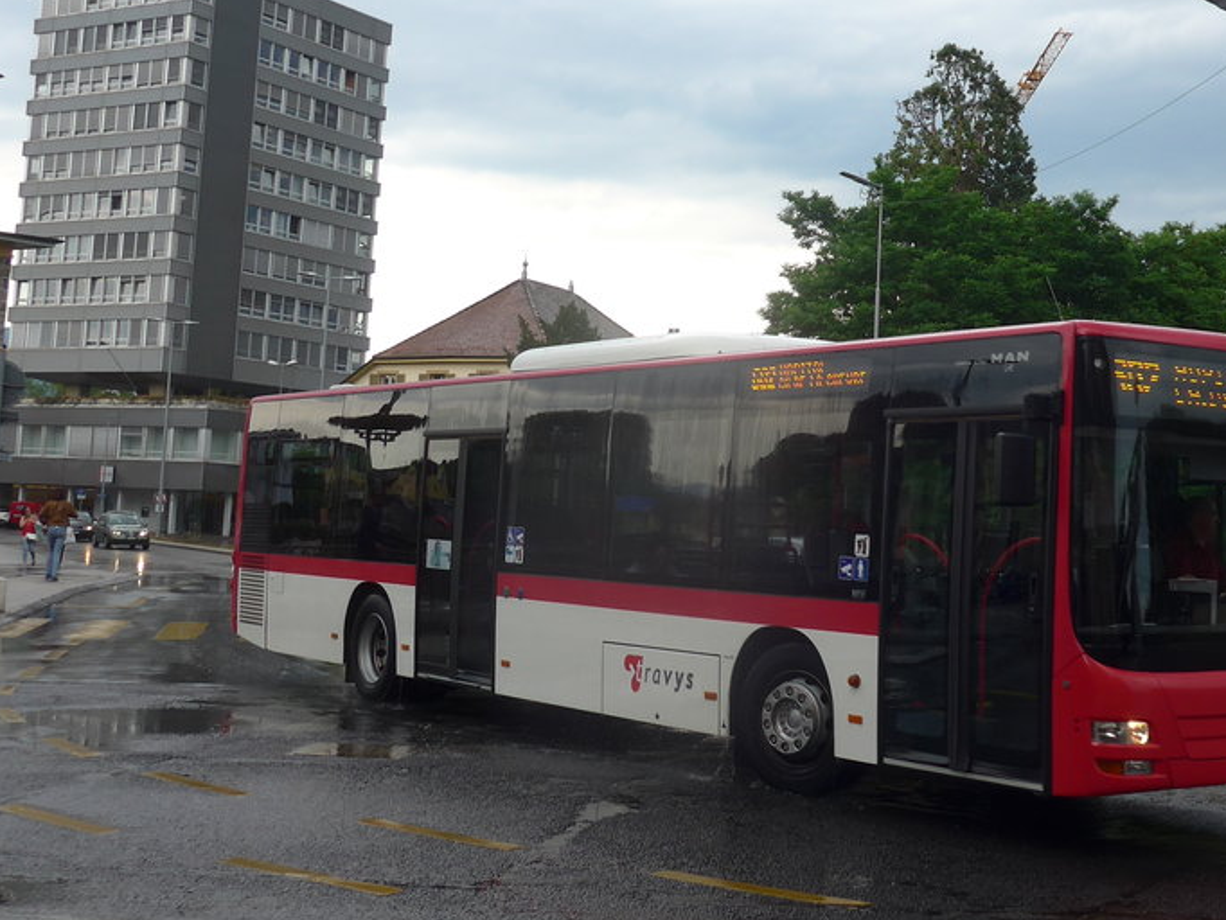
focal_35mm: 51
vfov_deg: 28.5
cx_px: 861
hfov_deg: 36.9
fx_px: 1807
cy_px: 354
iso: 80
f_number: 2.8
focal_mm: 6
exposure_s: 1/400
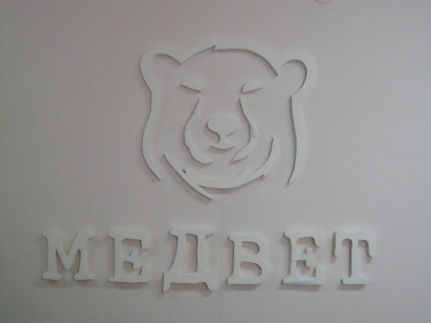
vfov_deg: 32.9
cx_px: 216
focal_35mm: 44
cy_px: 162
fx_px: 548
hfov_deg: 42.9
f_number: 4.5
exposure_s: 1/33
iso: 400
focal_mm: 7.8
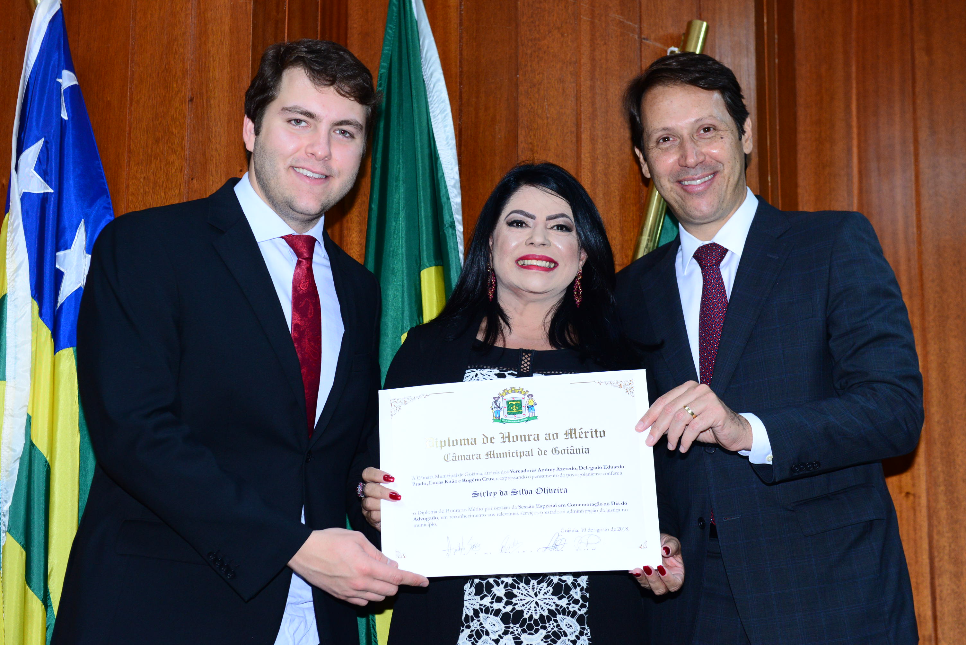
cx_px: 483
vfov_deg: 20.6
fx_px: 1772
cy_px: 322
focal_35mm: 66
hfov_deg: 30.5
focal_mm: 66
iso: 2000
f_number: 5.6
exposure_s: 1/125
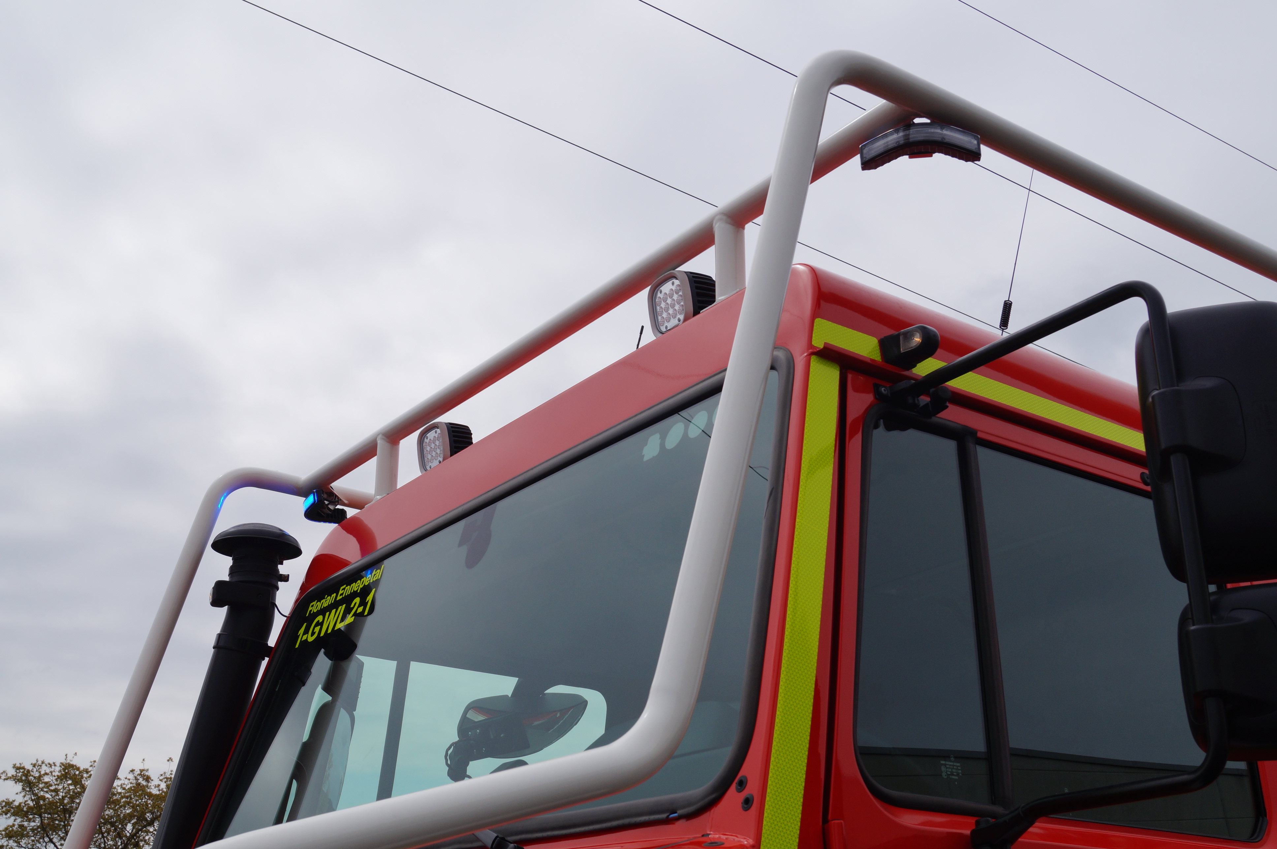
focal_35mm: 42
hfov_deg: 46.4
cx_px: 638
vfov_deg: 31.8
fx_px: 1489
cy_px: 424
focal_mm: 28
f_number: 11
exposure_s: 1/400
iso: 100
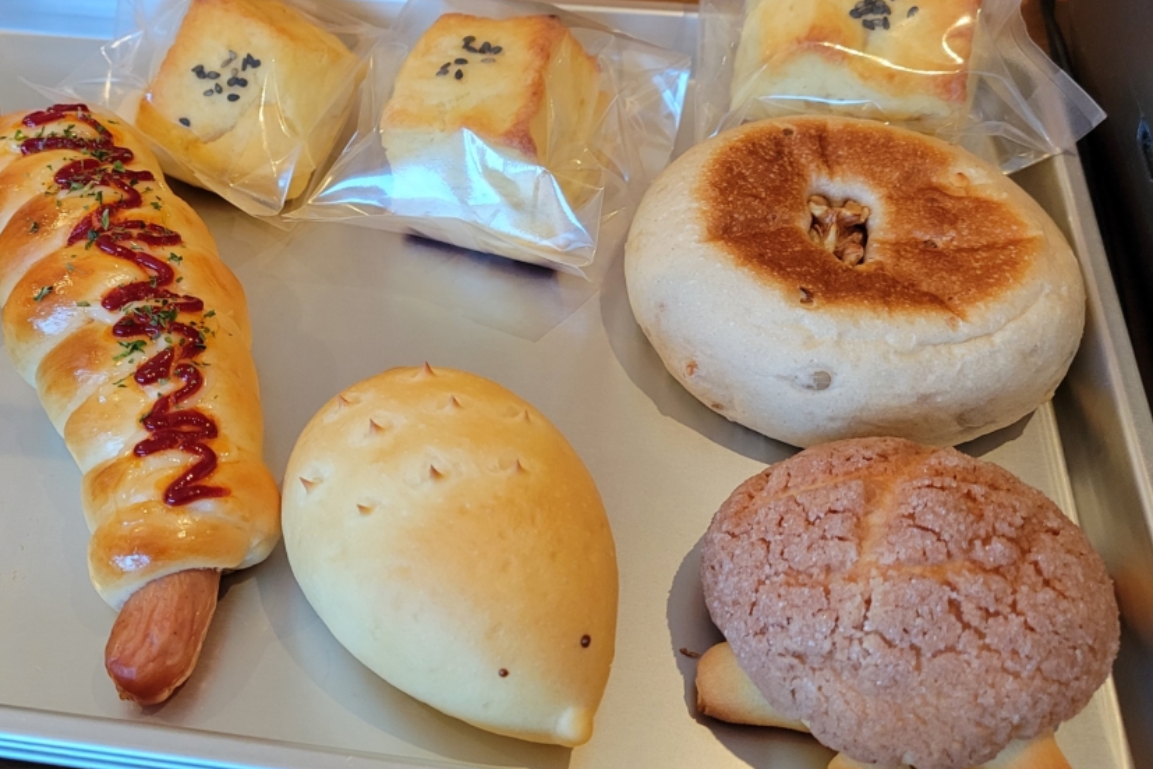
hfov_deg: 45.6
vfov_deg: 31.9
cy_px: 358
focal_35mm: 42
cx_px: 369
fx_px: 1346
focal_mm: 5.4
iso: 320
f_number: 1.8
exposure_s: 1/100
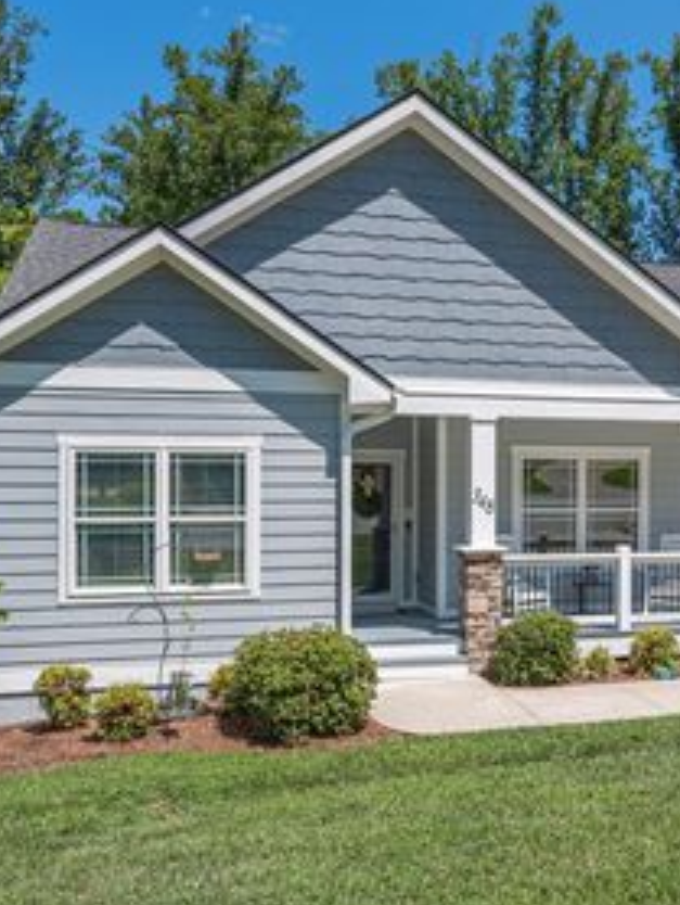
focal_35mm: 38
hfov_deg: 37.2
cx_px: 475
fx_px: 994
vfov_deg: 48.9
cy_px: 470
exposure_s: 1/4000
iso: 320
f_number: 7.1
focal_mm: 22
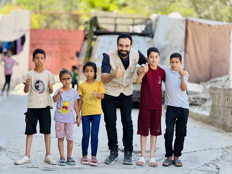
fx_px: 516
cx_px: 116
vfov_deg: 19.1
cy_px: 87
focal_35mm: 77
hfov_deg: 25.3
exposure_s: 1/121
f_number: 2.8
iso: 40
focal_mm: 9
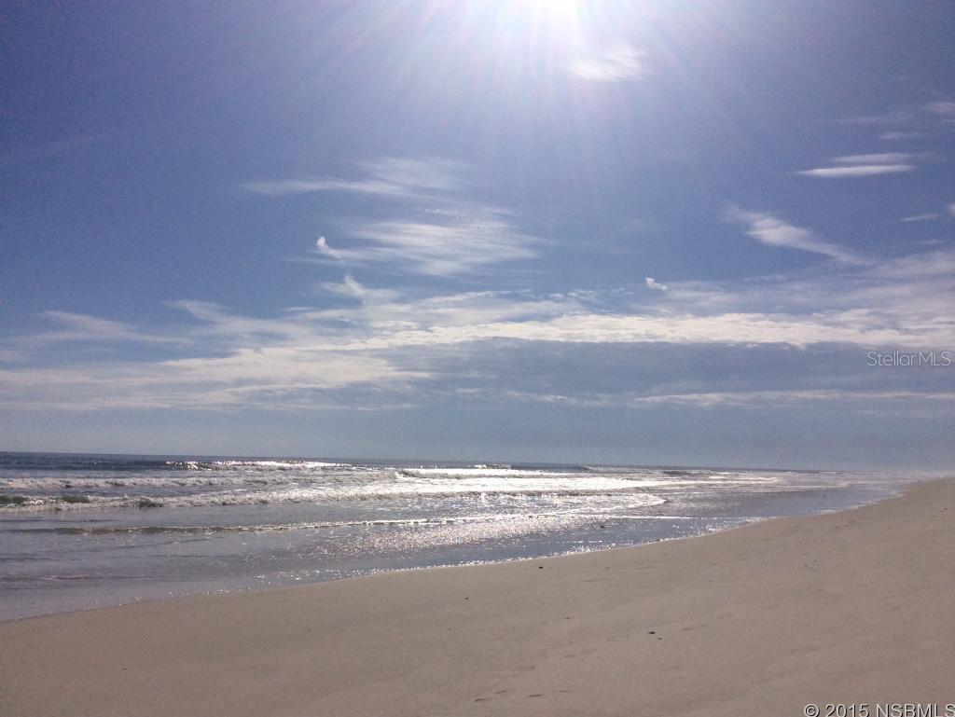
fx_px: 911
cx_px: 478
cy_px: 358
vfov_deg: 43.0
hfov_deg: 55.3
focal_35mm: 33
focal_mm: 3.3
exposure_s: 1/11494
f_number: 2.4
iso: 32
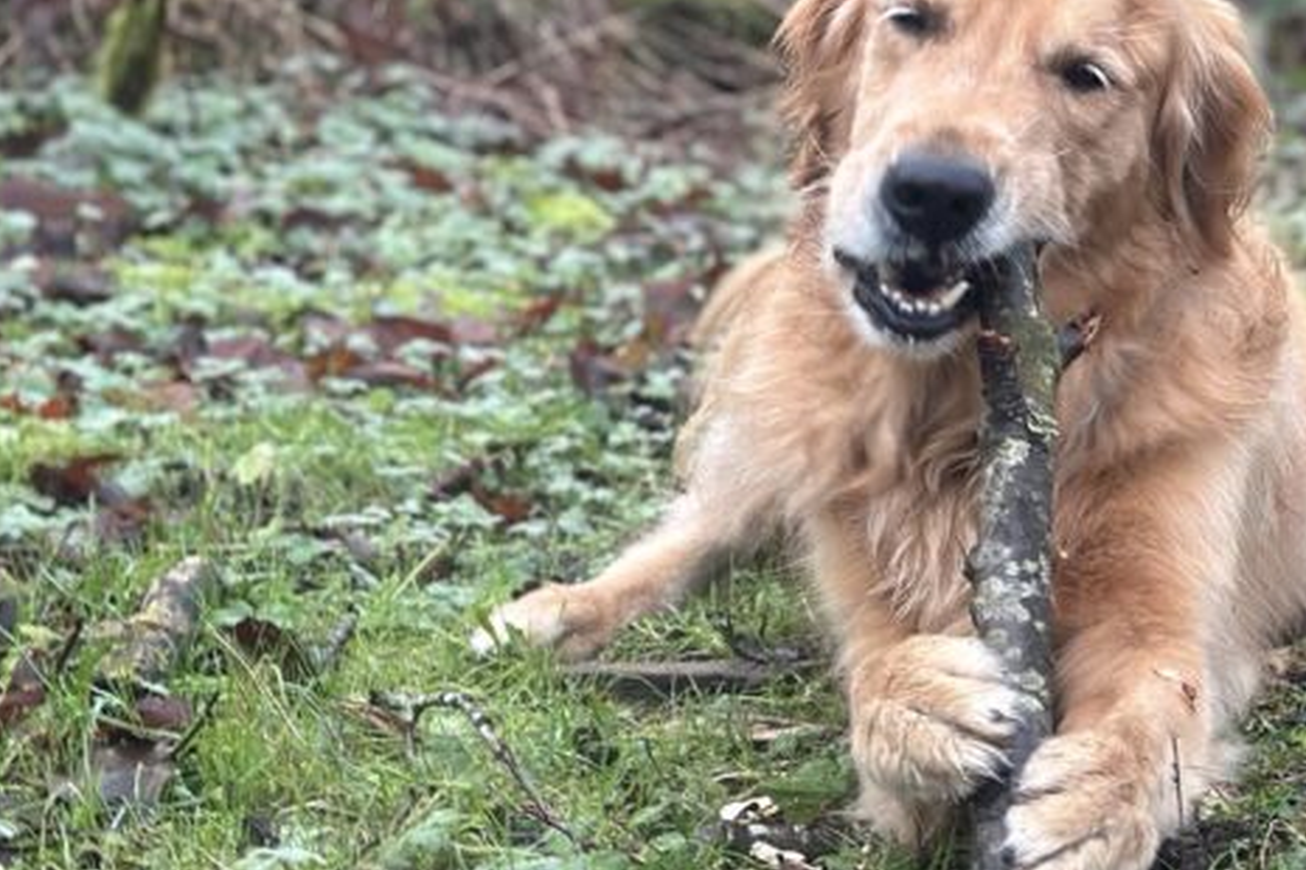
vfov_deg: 12.5
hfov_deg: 18.3
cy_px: 424
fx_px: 3990
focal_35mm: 110
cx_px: 1180
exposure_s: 1/60
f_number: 1.78
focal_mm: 6.86
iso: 200
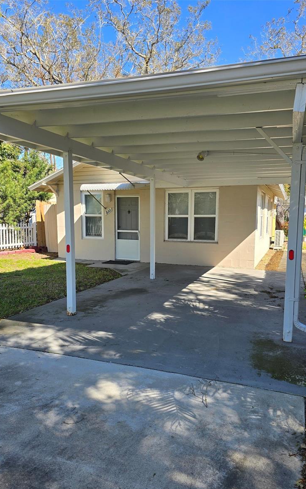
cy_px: 250
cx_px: 157
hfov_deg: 49.3
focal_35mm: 25
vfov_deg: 72.5
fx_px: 334
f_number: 1.7
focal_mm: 6.3
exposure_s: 1/317
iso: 12
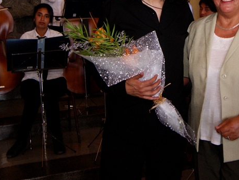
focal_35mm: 65
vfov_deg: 22.4
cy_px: 49
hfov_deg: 29.4
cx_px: 175
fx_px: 449
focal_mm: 26
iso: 800
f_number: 5
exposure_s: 1/60
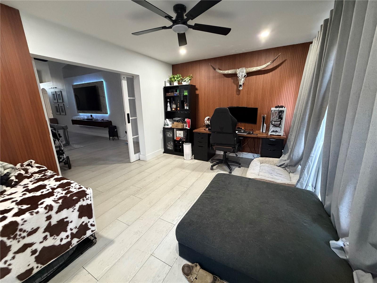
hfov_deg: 102.1
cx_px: 188
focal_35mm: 14
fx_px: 152
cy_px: 142
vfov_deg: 85.7
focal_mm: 2.22
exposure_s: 1/60
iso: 640
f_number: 2.2
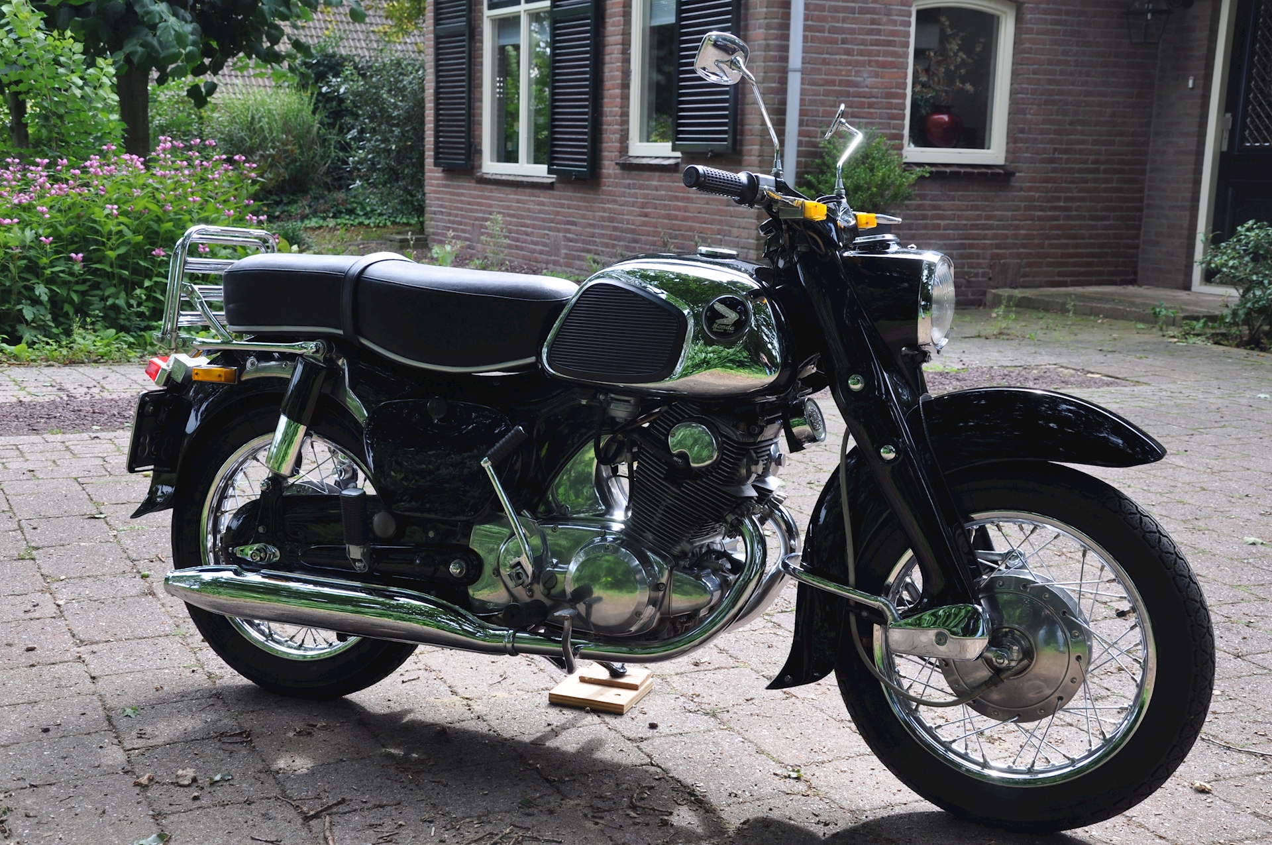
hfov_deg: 41.2
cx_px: 636
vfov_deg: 28.0
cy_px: 422
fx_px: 1694
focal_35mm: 48
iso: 200
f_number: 9
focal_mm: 32
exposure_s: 1/80
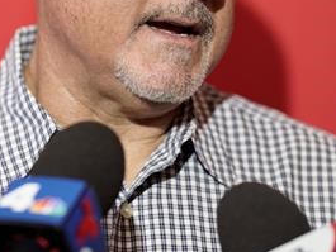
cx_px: 56
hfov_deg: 6.2
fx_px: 3088
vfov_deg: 4.7
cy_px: 3
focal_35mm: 318
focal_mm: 135
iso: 500
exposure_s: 1/400
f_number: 1.8
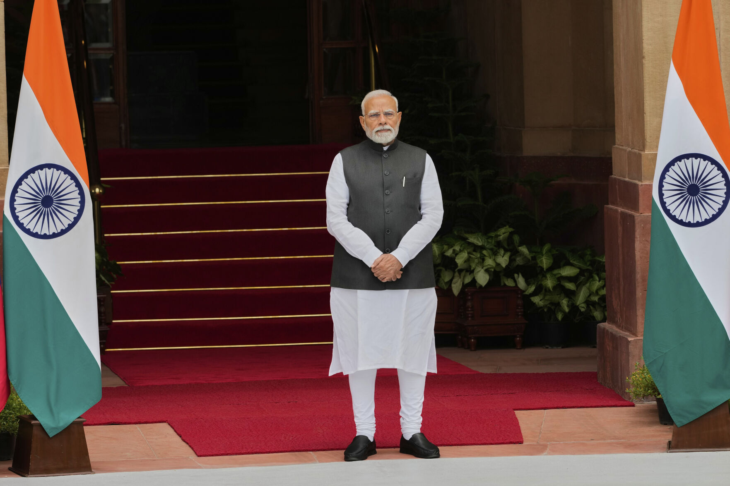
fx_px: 6082
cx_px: 365
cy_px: 243
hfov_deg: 6.9
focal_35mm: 300
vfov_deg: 4.6
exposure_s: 1/800
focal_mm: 300
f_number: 9
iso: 640
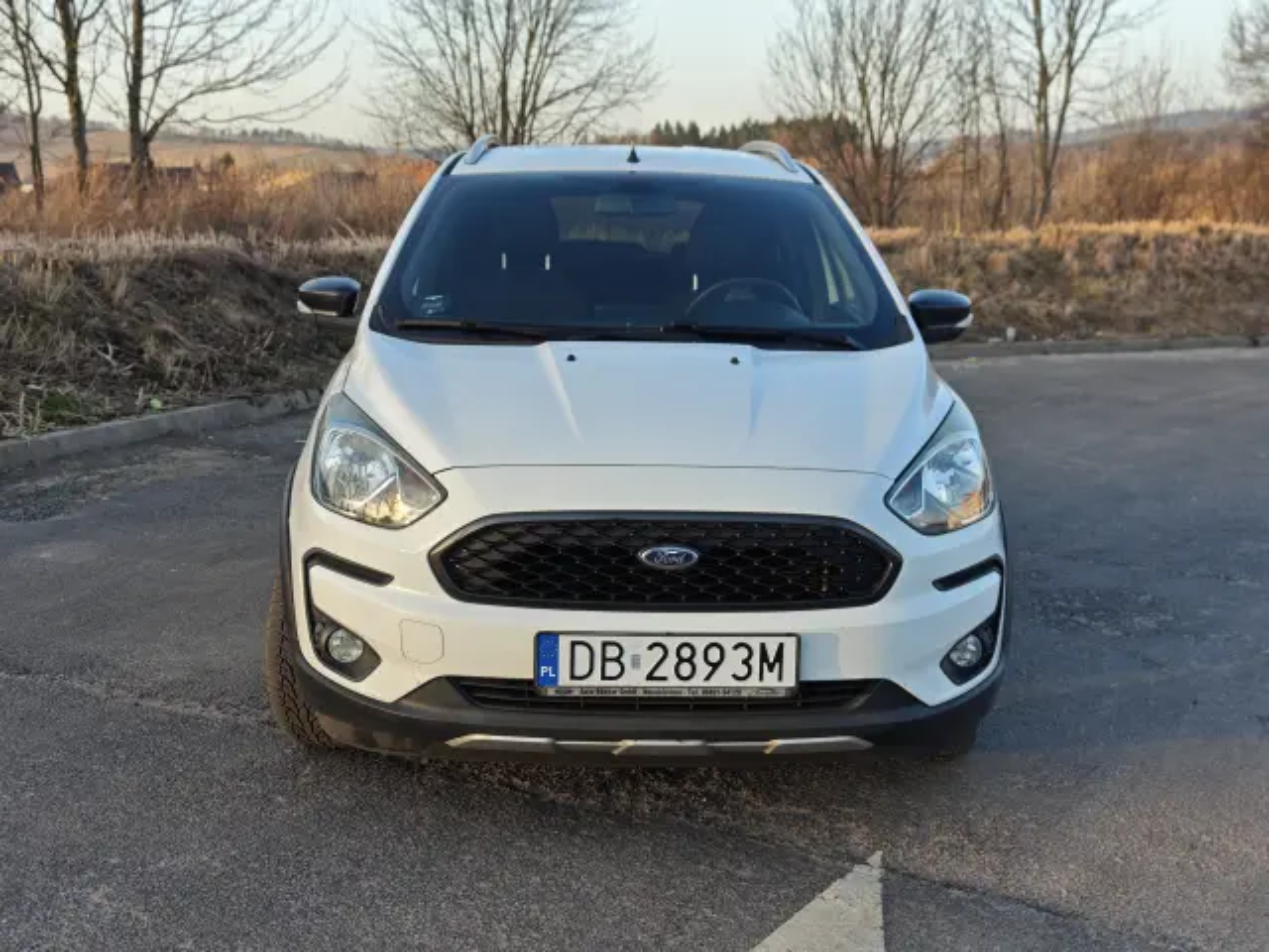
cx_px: 634
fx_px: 1430
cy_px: 476
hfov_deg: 47.9
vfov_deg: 36.8
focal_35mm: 39
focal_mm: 8.72
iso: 50
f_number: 2
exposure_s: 1/306
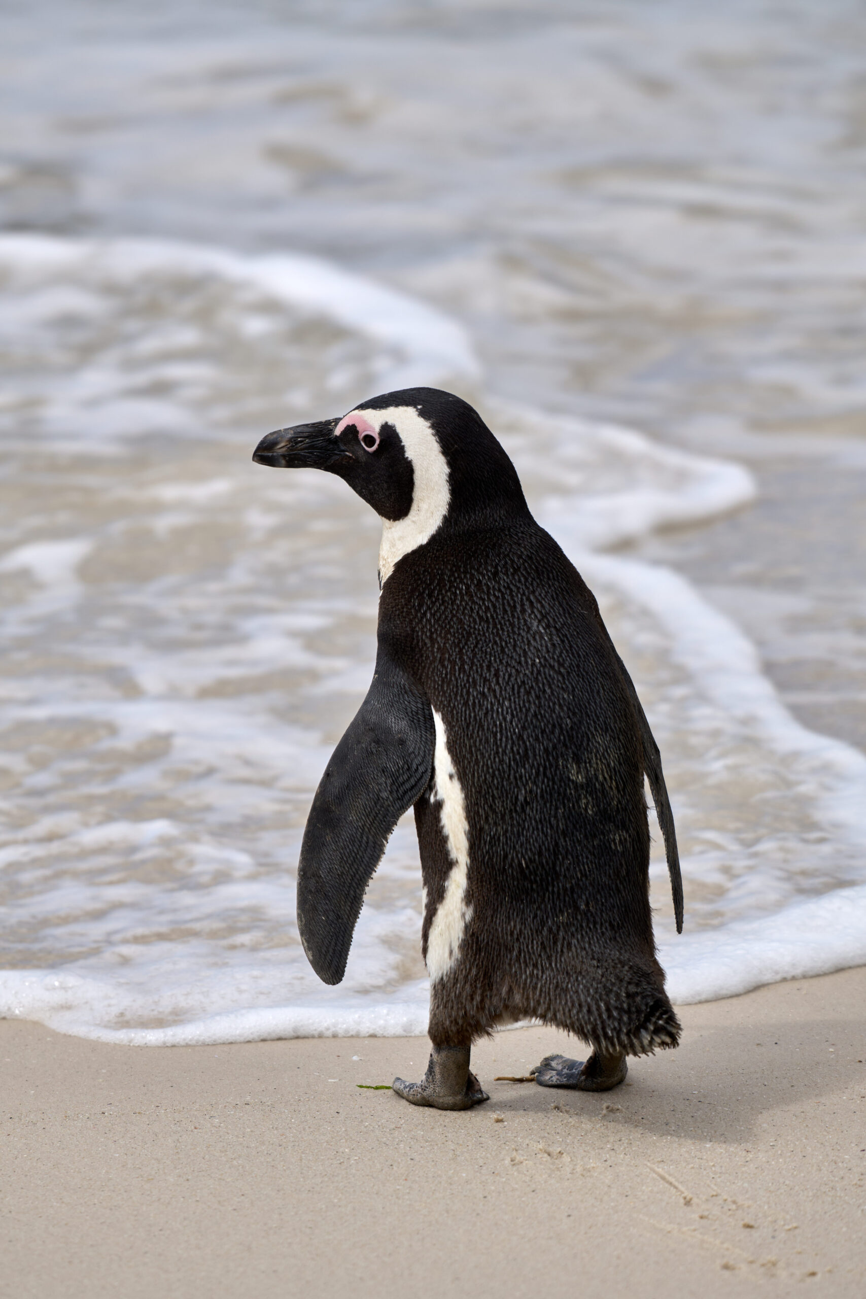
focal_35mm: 610
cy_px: 650
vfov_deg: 3.4
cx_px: 433
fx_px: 22008
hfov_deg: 2.3
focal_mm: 406.7
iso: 100
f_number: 6.3
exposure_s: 1/500
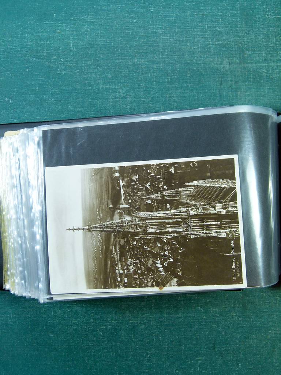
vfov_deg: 51.4
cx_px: 140
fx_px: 390
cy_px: 188
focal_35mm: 36
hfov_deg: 39.7
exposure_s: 1/60
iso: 125
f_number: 3.1
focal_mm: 6.5
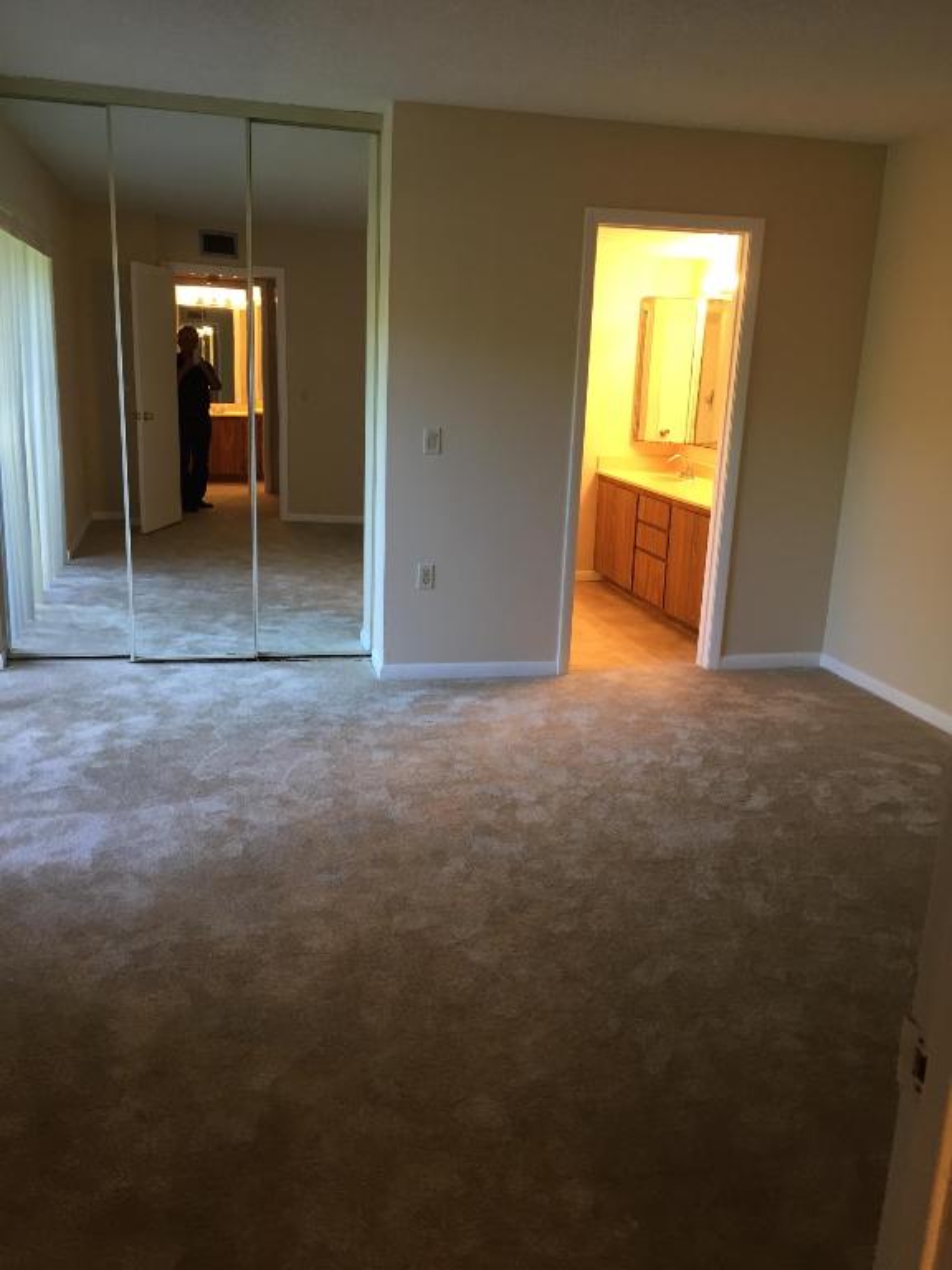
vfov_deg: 61.7
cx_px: 476
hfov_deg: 48.2
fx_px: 1063
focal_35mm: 29
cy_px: 635
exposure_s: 1/30
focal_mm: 4.15
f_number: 2.2
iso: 80
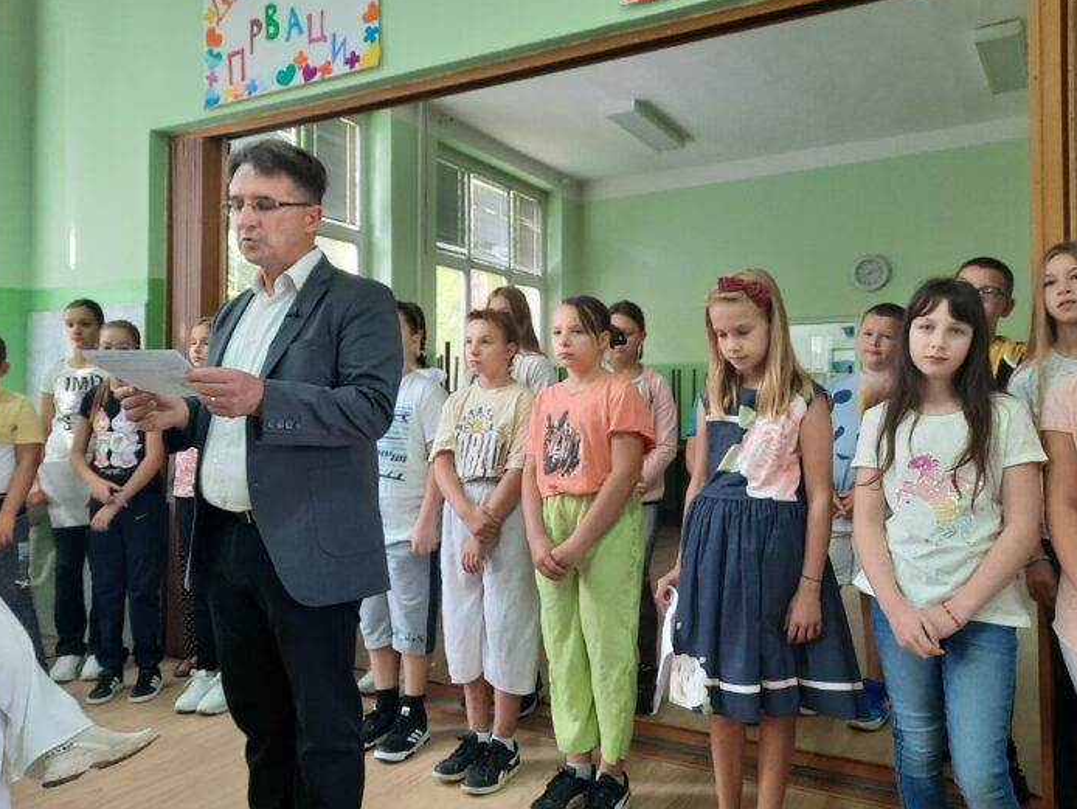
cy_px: 378
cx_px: 542
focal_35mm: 27
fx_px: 840
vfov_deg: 51.3
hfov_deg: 65.3
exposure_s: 1/33
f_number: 2
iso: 320
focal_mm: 4.6
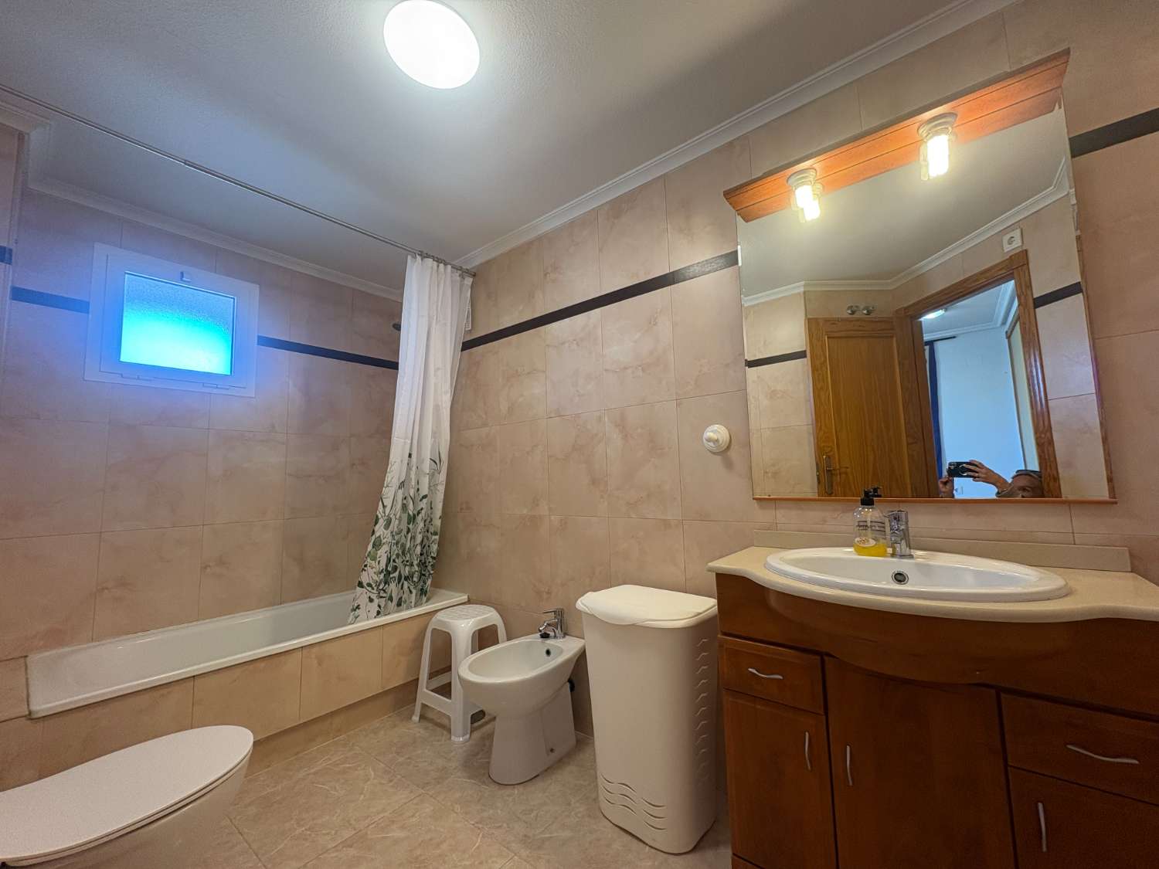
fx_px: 469
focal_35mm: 14
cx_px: 580
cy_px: 434
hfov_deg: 102.1
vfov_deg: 85.7
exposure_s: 1/50
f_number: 2.2
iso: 125
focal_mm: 2.22
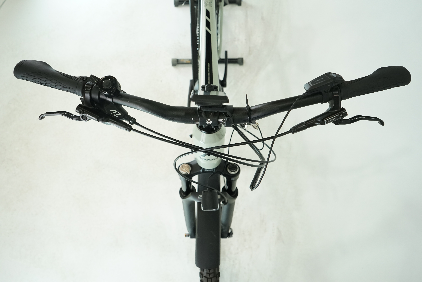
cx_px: 211
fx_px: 328
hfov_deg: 65.5
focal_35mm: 28
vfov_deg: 46.4
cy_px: 141
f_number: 5.6
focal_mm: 28
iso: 1600
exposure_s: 1/200
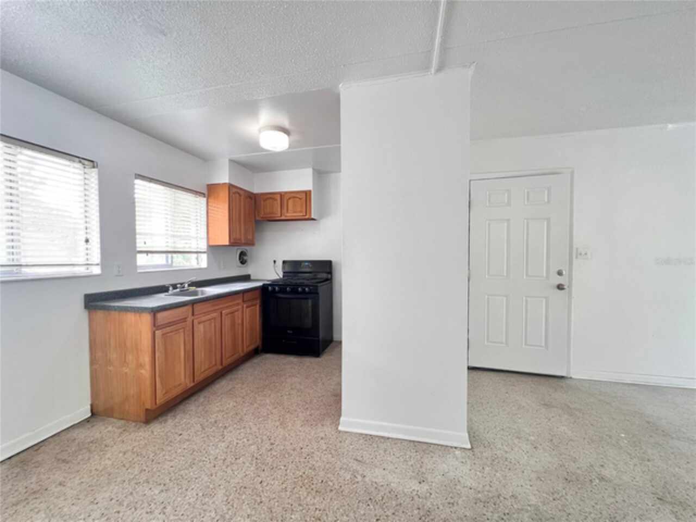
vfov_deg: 89.9
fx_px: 261
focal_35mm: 13
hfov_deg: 106.2
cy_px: 261
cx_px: 348
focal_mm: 1.57
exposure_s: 1/60
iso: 400
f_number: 1.8
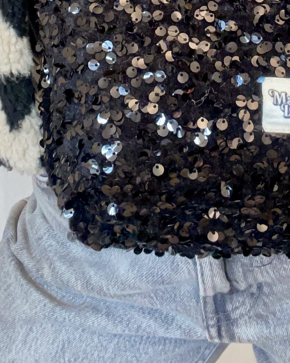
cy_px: -83
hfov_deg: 20.1
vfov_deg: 22.8
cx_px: 194
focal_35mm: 76
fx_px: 815
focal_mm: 2.71
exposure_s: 1/50
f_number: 2.2
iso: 200
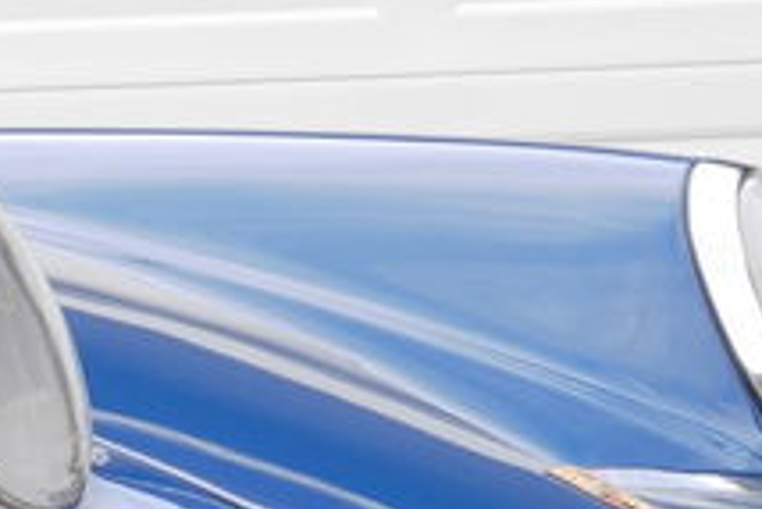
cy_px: 715
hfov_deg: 4.1
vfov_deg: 2.7
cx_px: -164
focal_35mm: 503
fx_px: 10654
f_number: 5
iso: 100
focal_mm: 28.9
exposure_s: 1/50
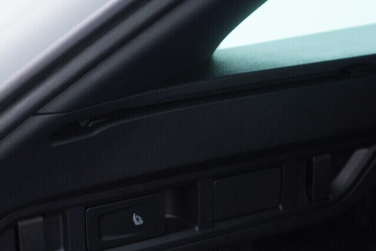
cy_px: 212
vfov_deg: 16.7
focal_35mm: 81
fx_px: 846
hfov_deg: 25.0
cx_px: 132
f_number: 2.8
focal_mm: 24
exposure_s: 1/40
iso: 200
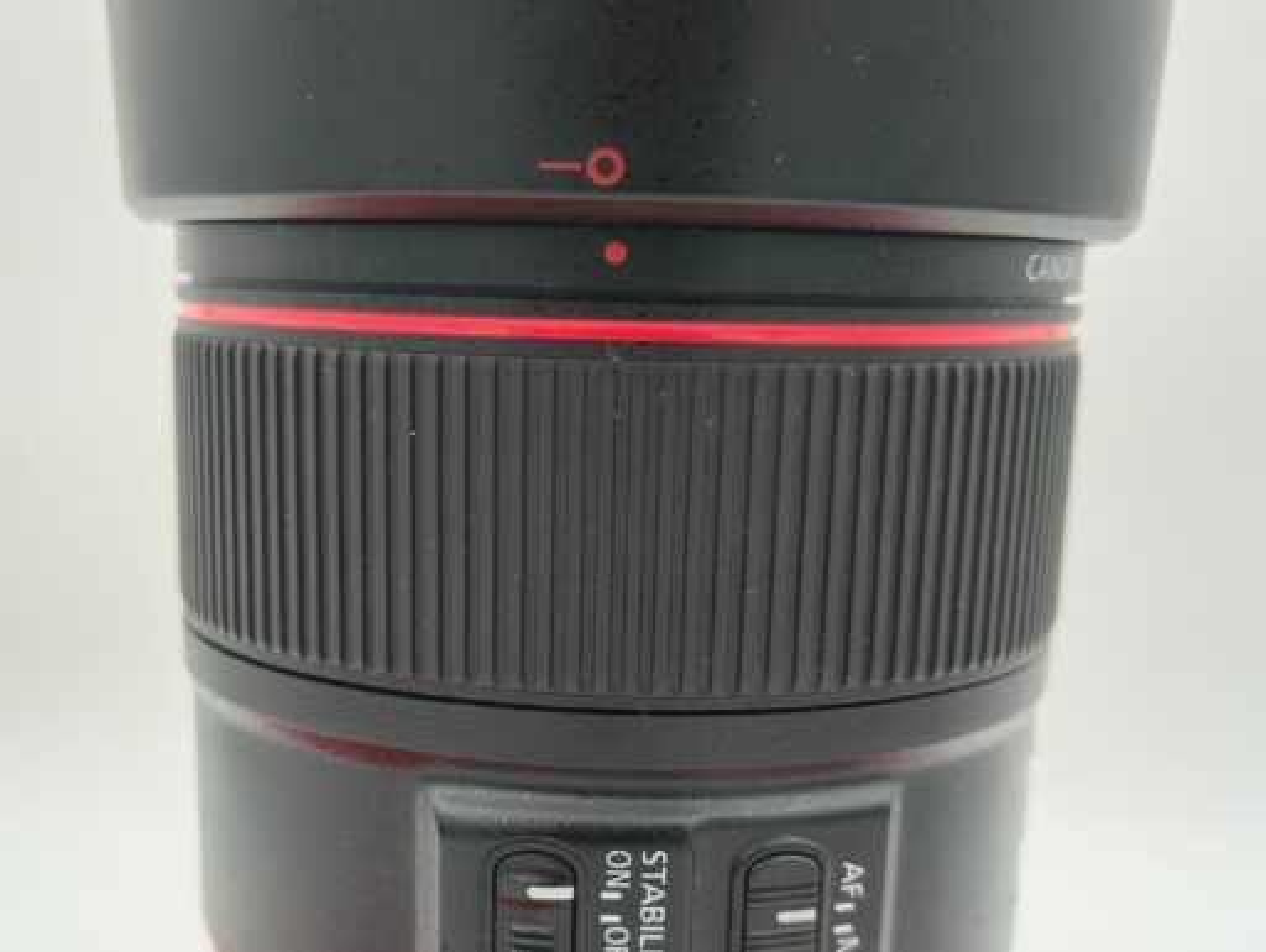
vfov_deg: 56.9
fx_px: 879
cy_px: 476
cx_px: 633
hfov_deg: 71.5
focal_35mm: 24
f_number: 1.8
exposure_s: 1/177
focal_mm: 5.56
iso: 100
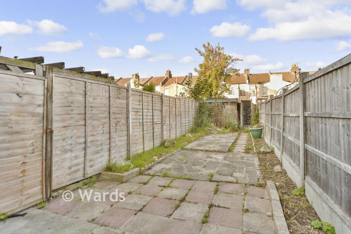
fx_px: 166
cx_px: 183
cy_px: 110
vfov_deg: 70.4
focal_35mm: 17
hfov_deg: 93.2
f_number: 7.1
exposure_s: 1/200
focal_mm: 11
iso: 500
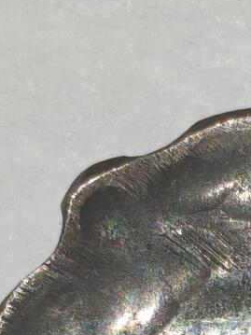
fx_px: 3299
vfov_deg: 5.7
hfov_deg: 4.3
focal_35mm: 341
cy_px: 624
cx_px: 374
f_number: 1.95
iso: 200
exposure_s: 1/100
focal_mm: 5.52
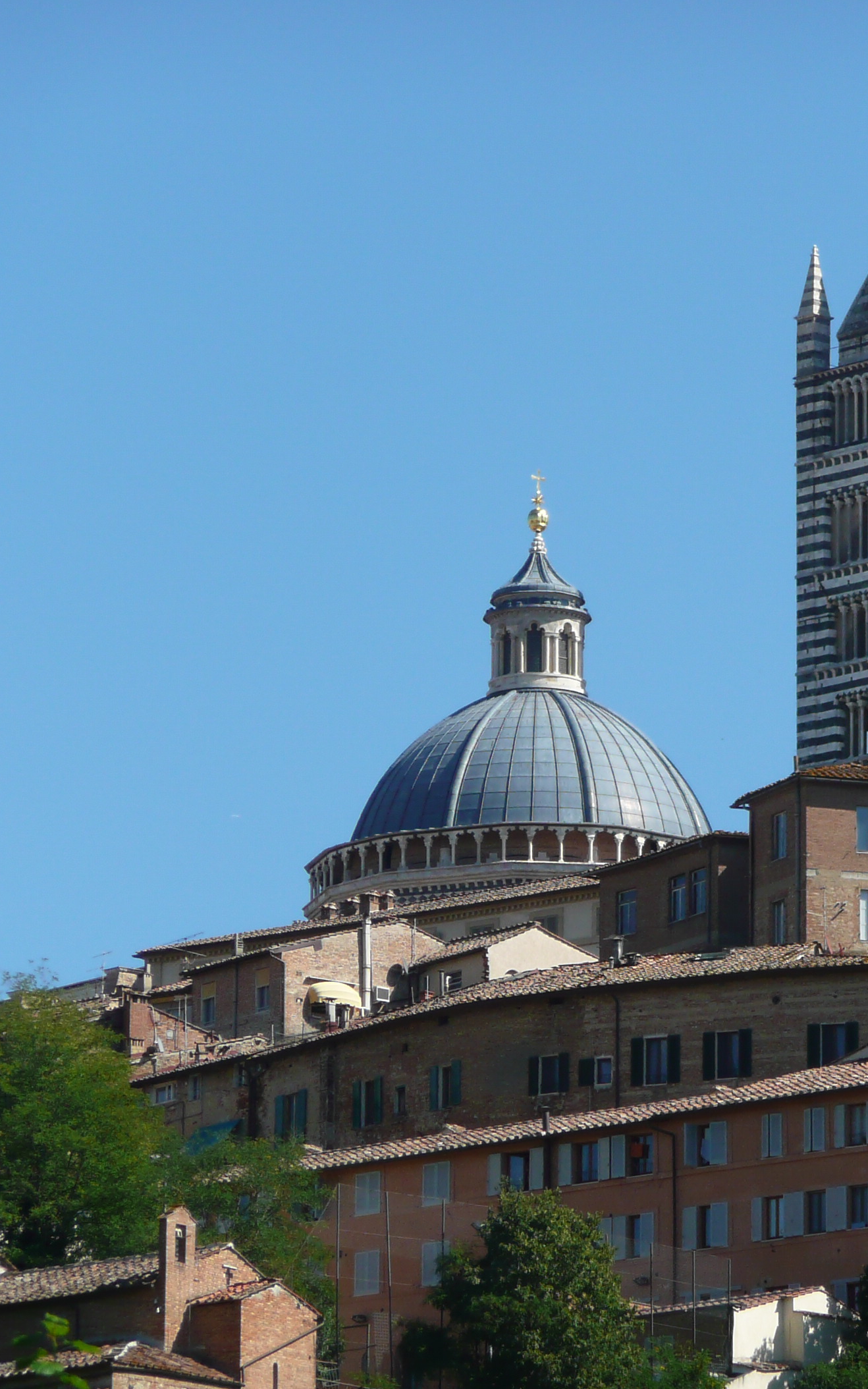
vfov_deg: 7.0
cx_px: 823
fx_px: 11356
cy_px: 694
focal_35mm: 300
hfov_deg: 4.4
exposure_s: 1/640
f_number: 4.8
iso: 100
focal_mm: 34.8
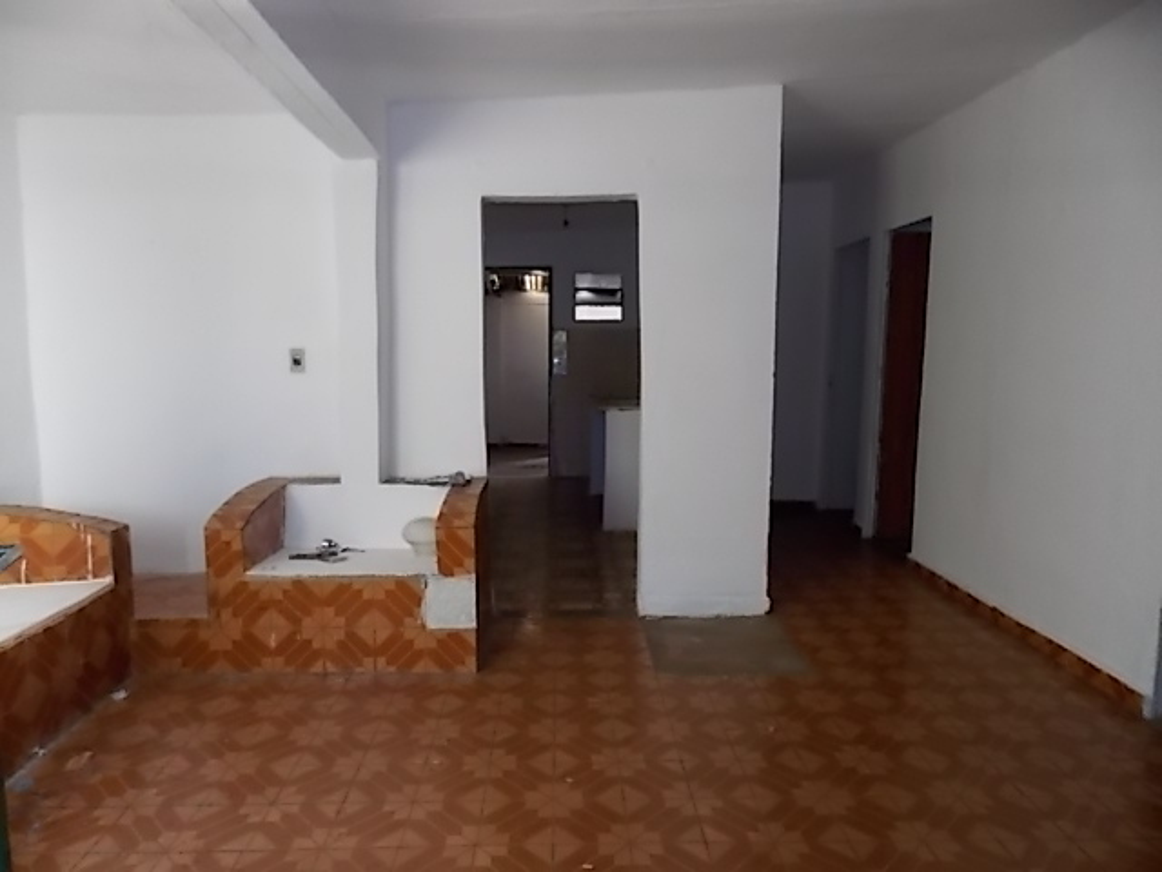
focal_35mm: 23
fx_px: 772
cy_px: 436
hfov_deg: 73.9
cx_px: 581
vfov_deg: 58.9
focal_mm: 4
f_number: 3.1
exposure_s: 1/30
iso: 160
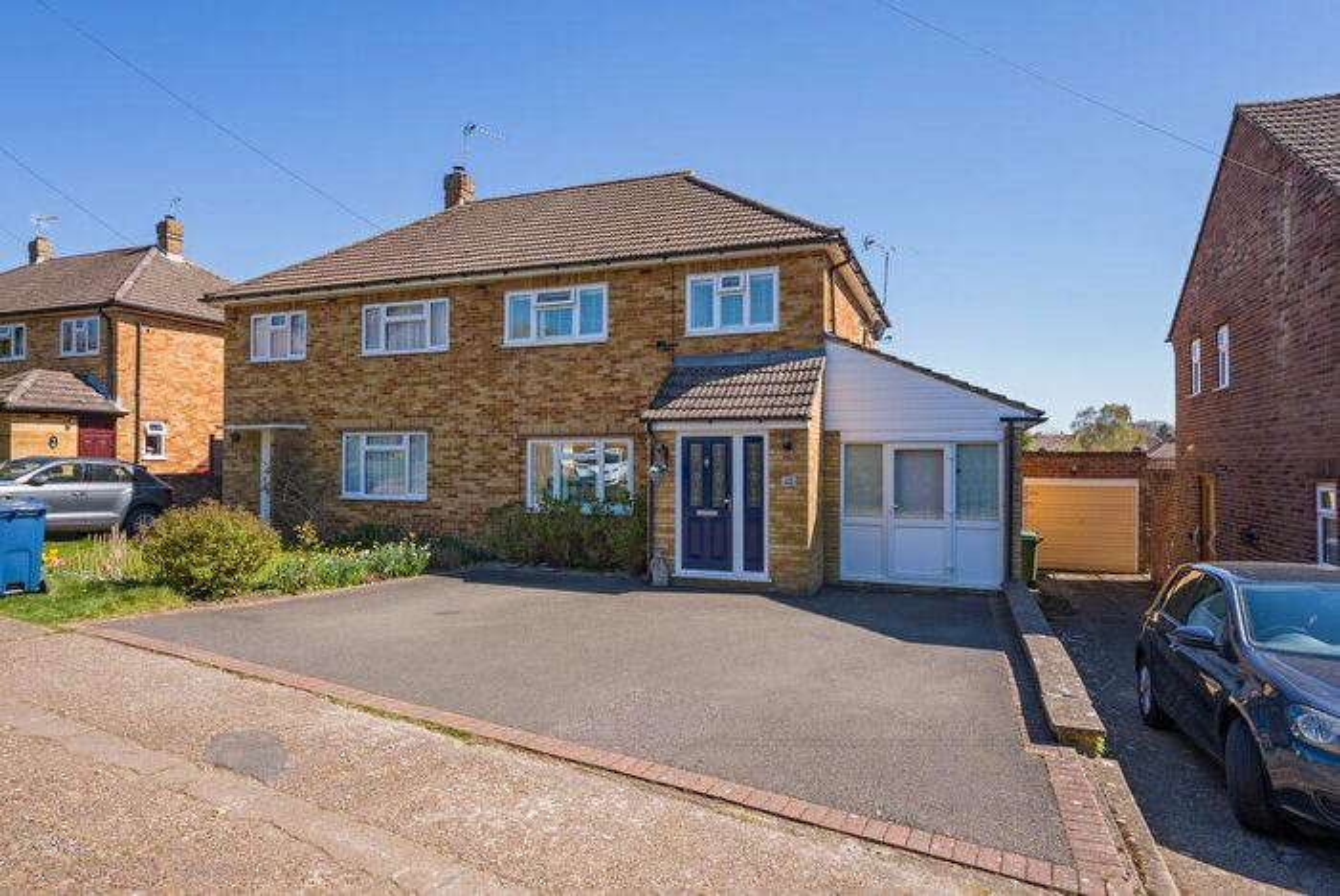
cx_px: 670
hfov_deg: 83.6
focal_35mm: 20
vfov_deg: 61.8
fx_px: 749
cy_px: 448
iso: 160
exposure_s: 1/100
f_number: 9
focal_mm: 20.1
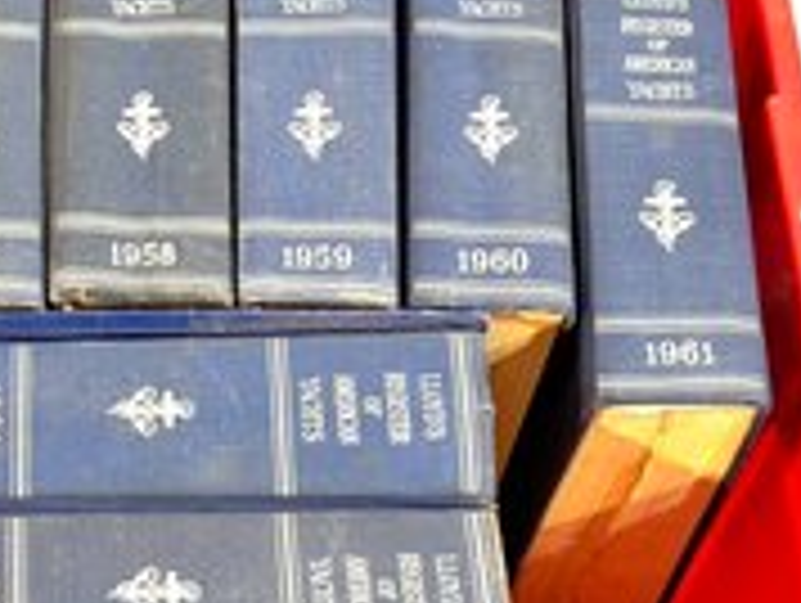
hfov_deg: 19.3
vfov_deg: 14.8
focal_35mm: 100
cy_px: 268
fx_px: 2317
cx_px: 97
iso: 100
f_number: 1.6
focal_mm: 5.96
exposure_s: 1/60
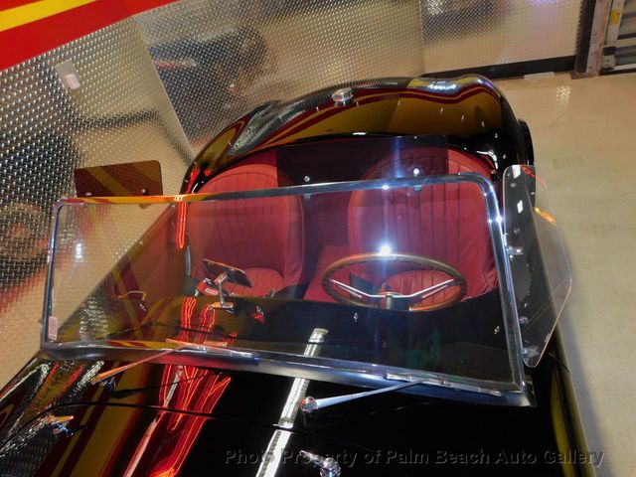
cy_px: 238
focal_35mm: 24
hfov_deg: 71.6
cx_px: 318
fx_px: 441
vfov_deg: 56.8
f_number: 3
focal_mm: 4.1
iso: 200
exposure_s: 1/30
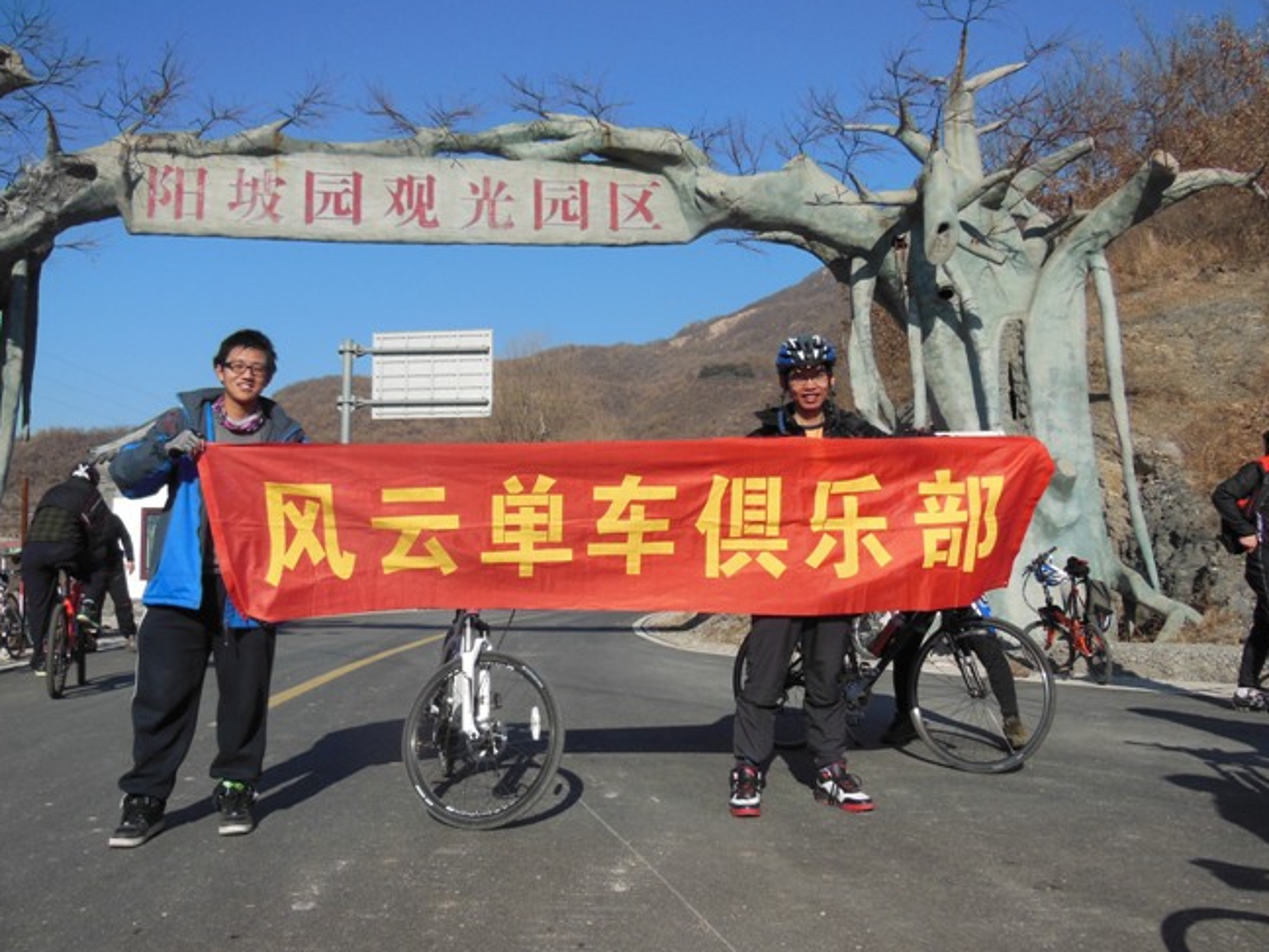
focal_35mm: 33
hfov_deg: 55.3
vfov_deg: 42.9
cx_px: 573
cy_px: 489
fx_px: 1210
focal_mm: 5.2
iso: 125
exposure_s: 1/1500
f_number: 3.7
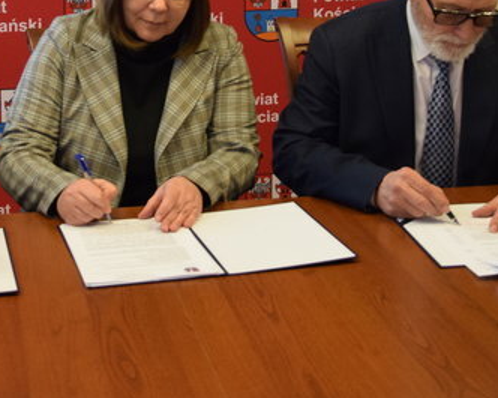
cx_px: 174
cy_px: -11
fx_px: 1237
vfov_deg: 17.8
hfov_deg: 22.7
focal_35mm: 84
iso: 1600
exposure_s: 1/60
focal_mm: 22
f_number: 4
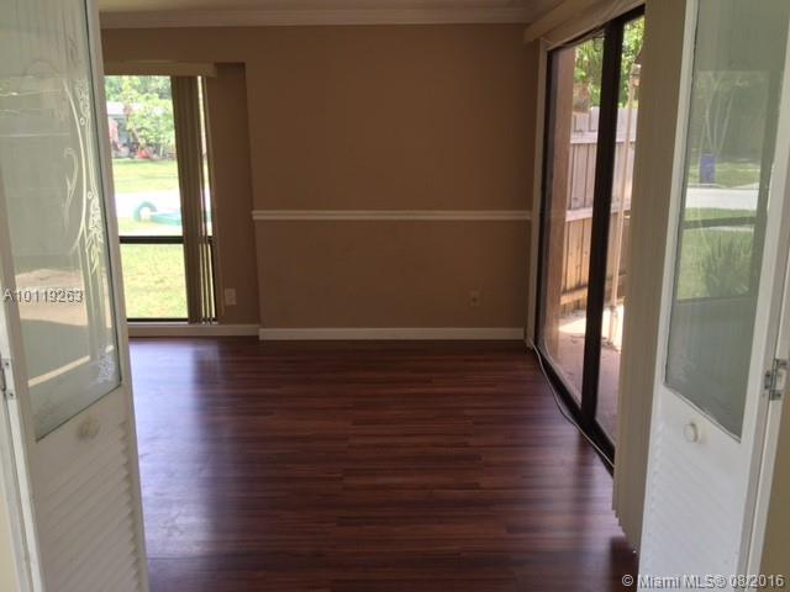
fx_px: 662
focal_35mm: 29
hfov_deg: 61.7
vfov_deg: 48.2
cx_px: 395
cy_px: 296
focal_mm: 4.15
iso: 32
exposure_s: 1/60
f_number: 2.2
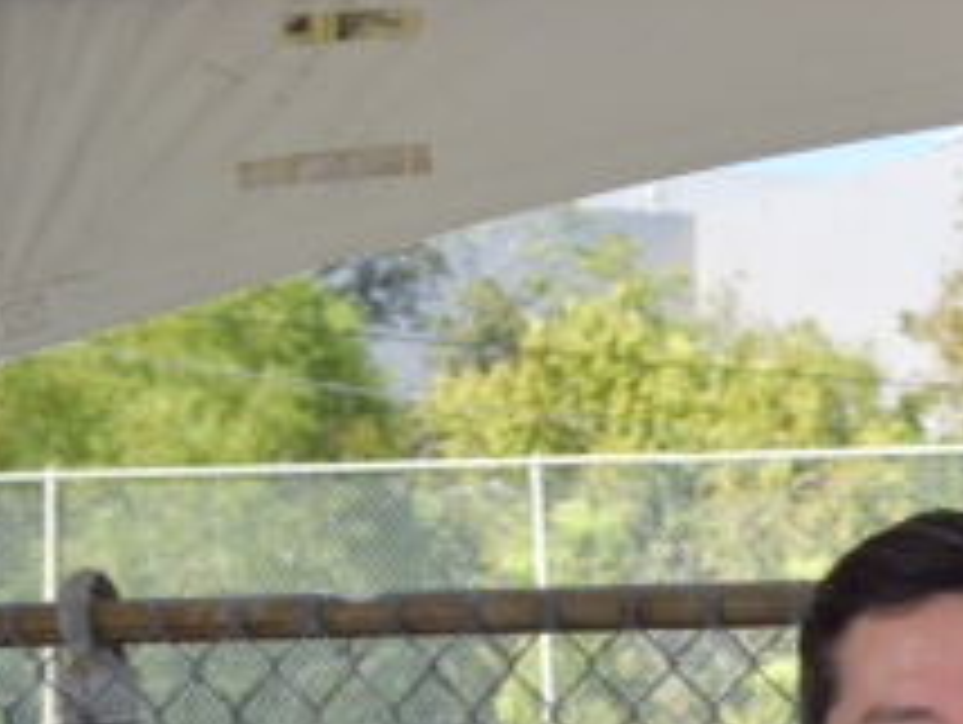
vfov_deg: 10.5
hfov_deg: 13.6
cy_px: 944
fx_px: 3843
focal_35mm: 138
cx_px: 1336
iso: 200
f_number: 8
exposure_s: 1/250
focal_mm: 32
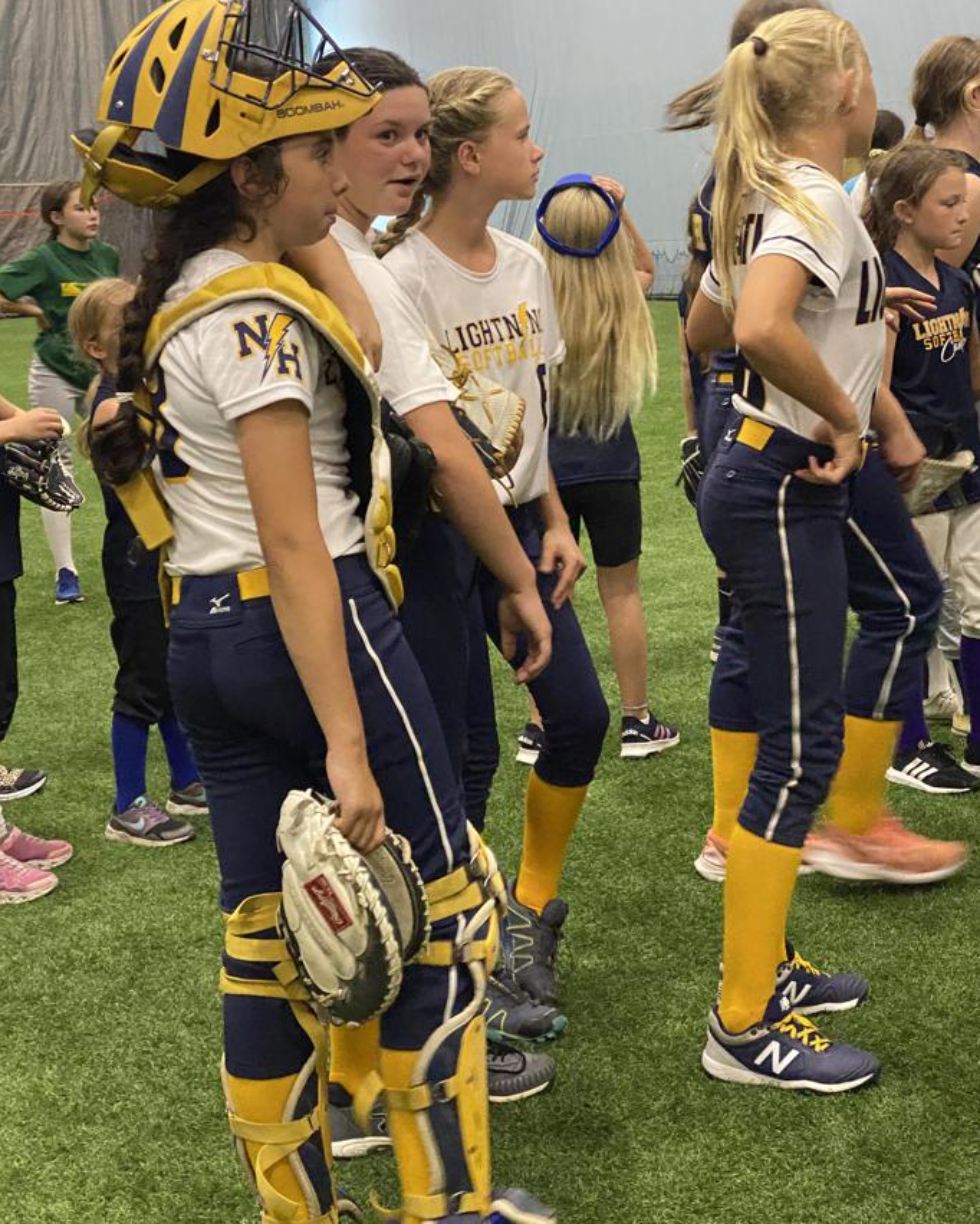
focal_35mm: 61
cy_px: 537
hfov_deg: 25.0
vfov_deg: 30.9
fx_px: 2211
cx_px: 550
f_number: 2
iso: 500
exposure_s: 1/60
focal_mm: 6
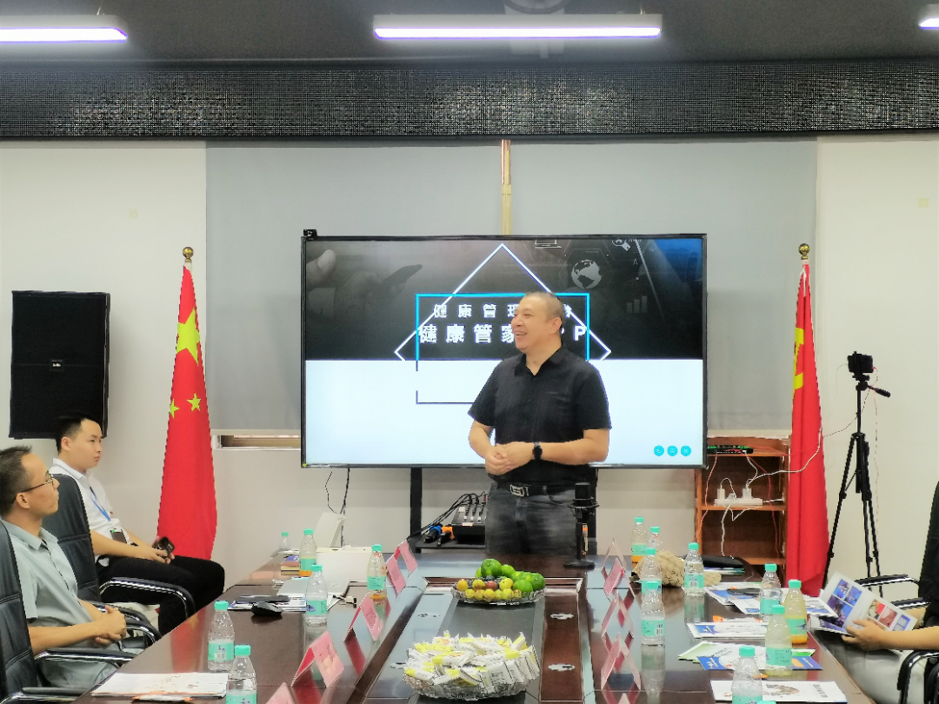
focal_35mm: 54
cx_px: 470
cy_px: 352
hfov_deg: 35.5
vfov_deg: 27.0
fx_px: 1465
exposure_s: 1/60
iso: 250
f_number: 1.8
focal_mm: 5.58
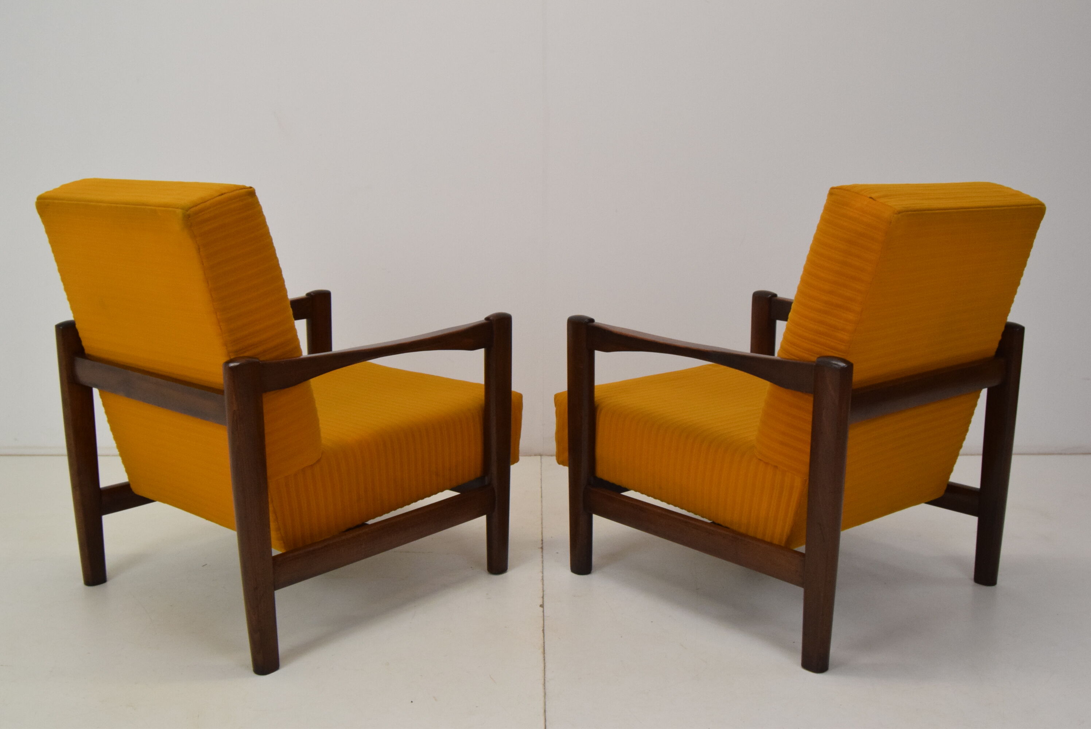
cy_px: 364
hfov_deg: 53.1
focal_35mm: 36
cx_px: 546
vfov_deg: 36.9
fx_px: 1092
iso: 1600
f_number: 11
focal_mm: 24
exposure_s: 1/100
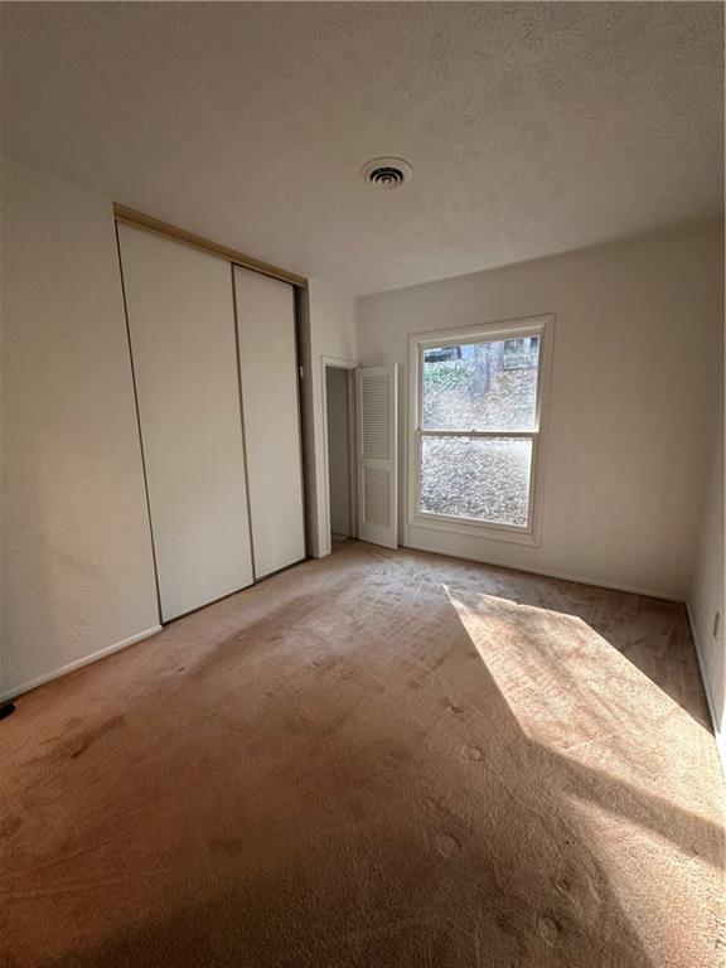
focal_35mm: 14
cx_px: 363
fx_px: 391
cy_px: 484
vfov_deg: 102.1
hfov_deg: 85.7
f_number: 2.2
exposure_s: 1/60
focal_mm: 2.22
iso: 200
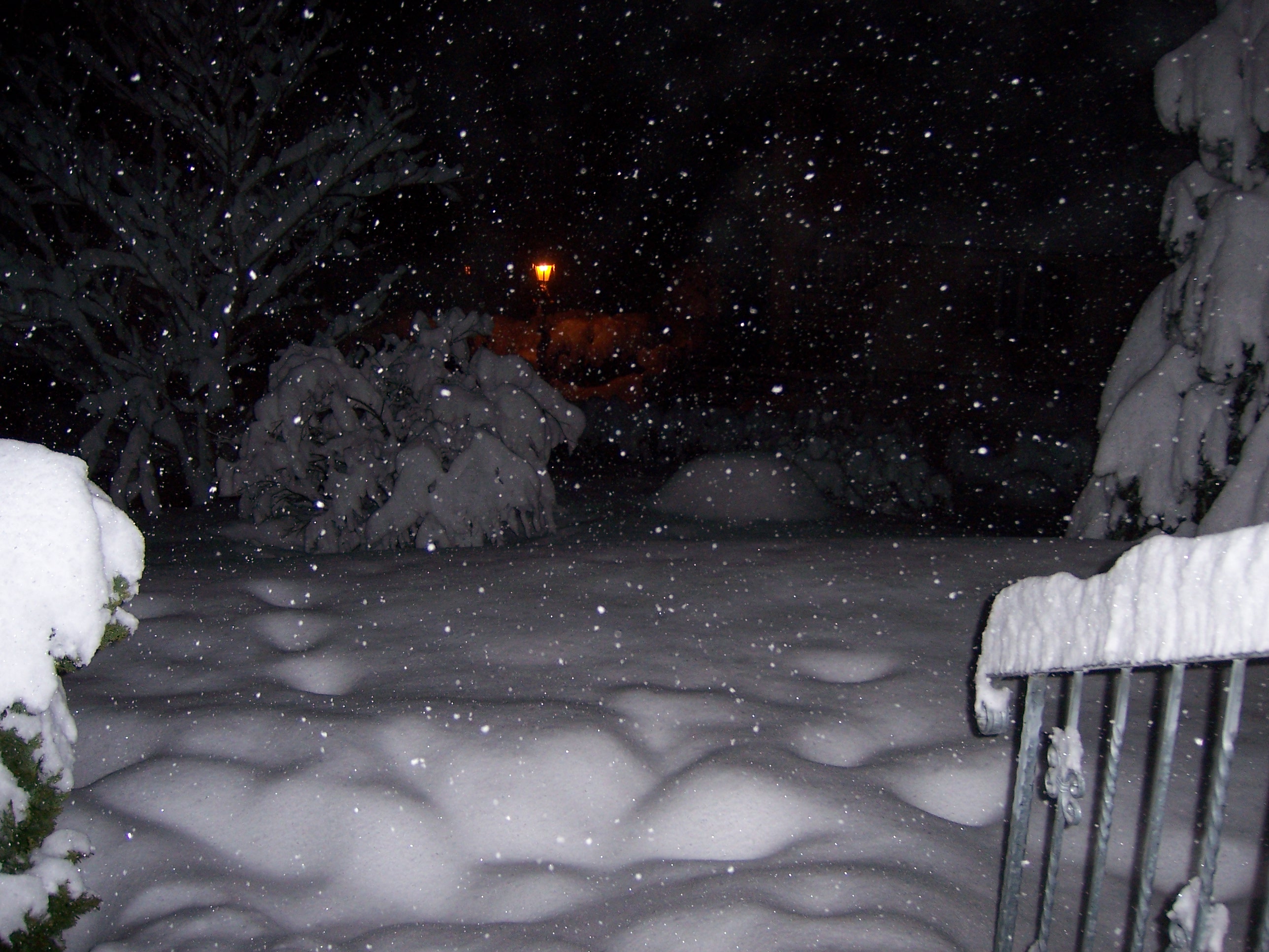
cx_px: 634
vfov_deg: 39.7
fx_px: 1320
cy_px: 476
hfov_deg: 51.4
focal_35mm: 36
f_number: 2.8
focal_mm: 6.2
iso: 125
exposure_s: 1/60
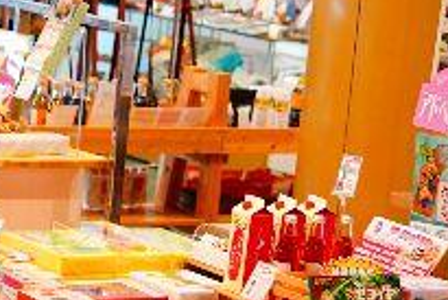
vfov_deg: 8.0
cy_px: 119
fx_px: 2129
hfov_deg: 11.8
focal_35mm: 171
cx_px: -42
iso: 250
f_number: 3.2
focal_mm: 35
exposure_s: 1/40
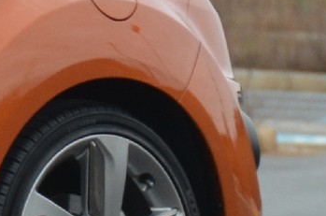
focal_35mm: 1129
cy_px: -51
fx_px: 10197
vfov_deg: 1.2
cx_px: -720
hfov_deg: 1.8
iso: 800
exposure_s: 1/640
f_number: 5.3
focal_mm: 105
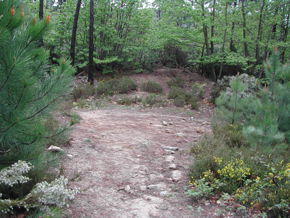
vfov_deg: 37.7
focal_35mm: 38
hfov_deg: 49.0
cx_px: 145
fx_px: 318
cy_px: 109
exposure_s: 1/221
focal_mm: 8
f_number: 2.8
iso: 100
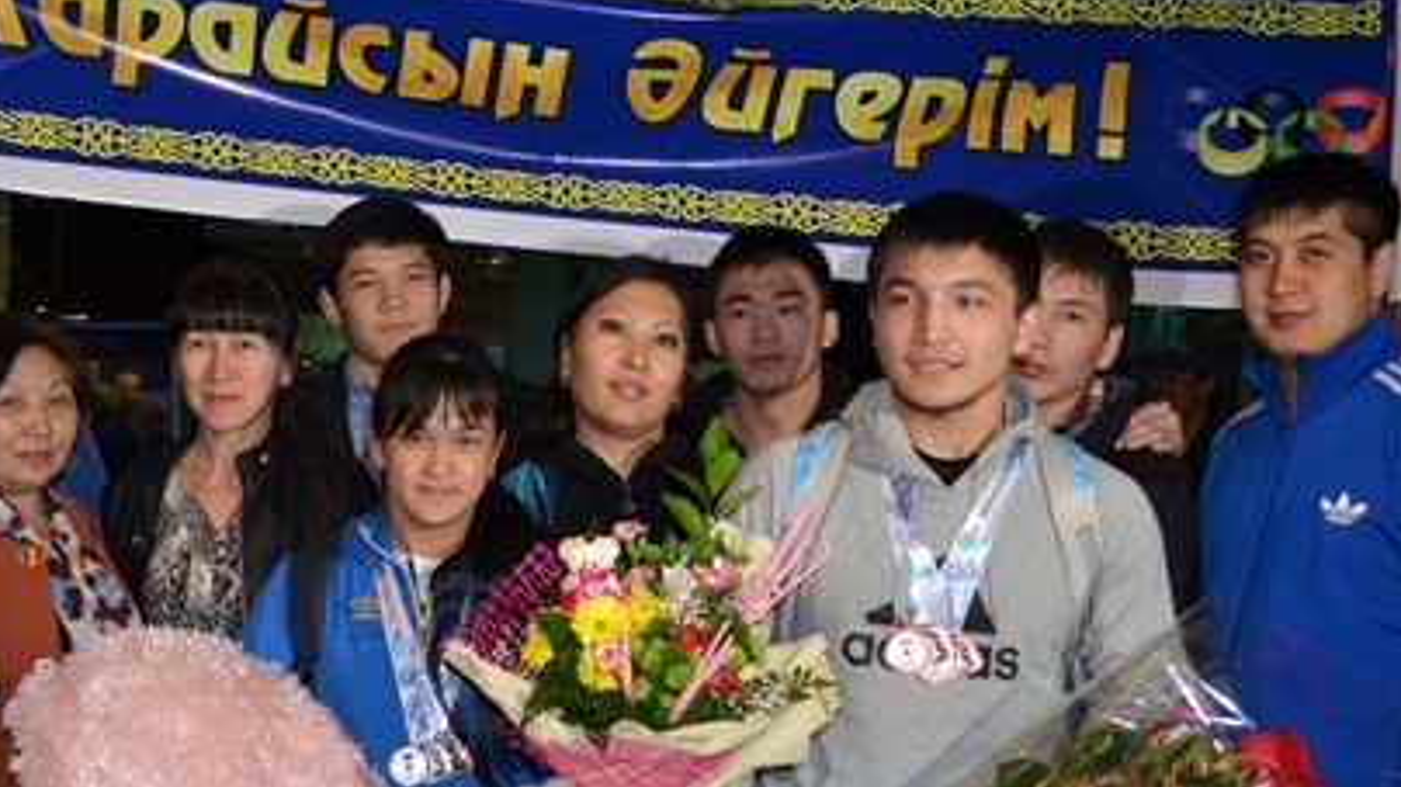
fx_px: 2154
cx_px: 366
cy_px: 544
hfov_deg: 35.3
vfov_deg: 20.6
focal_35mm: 58
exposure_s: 1/60
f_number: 3.8
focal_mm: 22
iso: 800
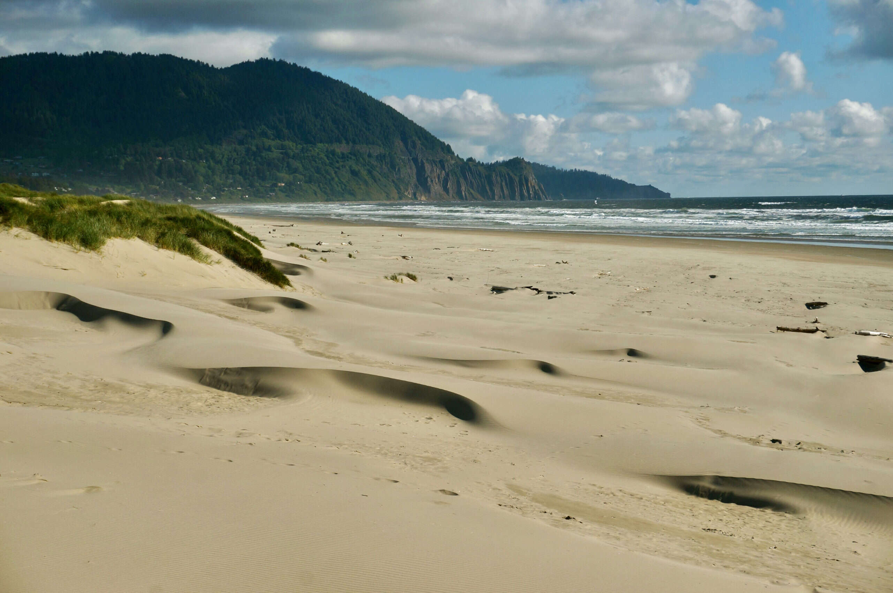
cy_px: 296
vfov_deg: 22.0
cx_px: 446
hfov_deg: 32.7
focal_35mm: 62
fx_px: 1524
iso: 100
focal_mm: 41
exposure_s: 1/250
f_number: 9
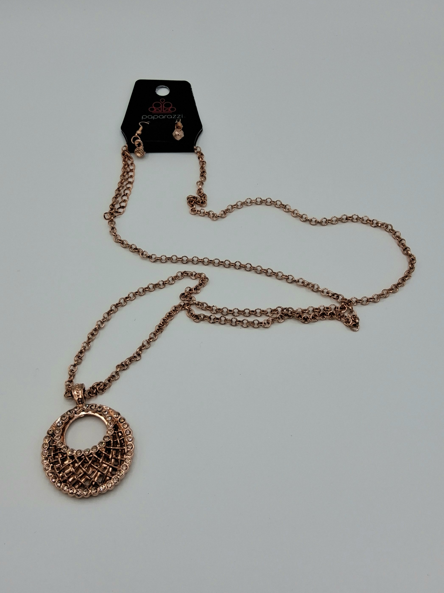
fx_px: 428
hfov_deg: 54.9
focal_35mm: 25
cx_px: 222
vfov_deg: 69.4
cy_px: 296
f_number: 2
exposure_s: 1/714
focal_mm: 3.08
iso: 50
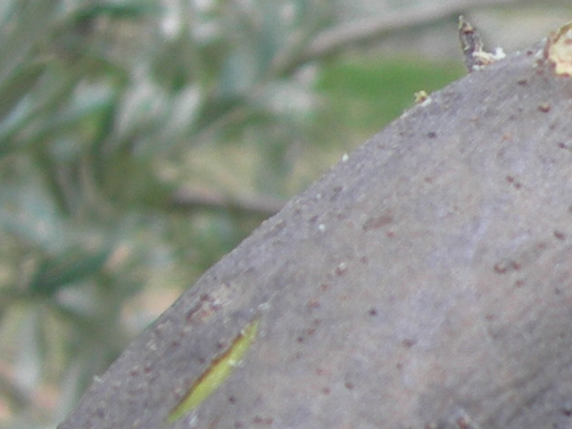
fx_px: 3008
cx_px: 1104
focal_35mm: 182
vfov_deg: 8.2
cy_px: 287
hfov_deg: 10.1
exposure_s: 1/95.7
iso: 50
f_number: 2.8
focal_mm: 7.8
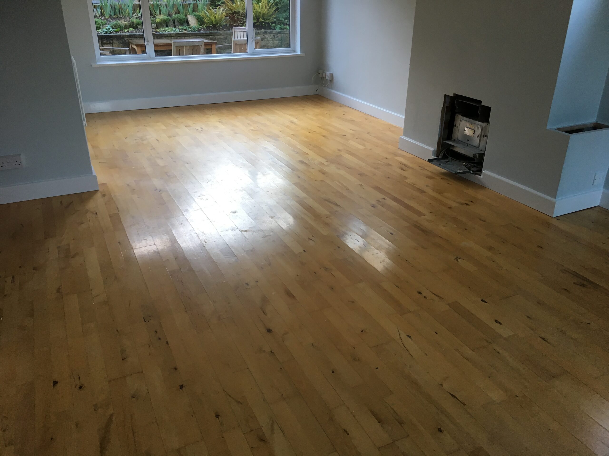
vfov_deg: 48.2
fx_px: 510
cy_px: 228
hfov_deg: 61.7
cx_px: 304
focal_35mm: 29
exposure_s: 1/33
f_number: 2.2
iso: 40
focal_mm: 4.15
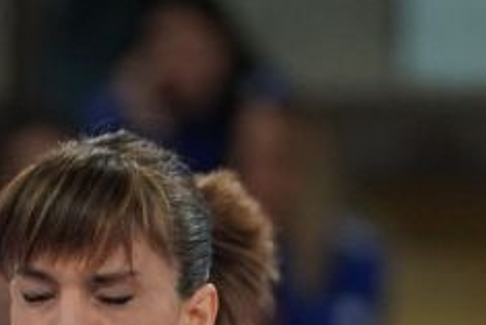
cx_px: -347
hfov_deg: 1.5
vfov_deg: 1.0
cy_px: 936
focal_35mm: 1387
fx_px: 18735
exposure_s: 1/500
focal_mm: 181
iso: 1000
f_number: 2.8
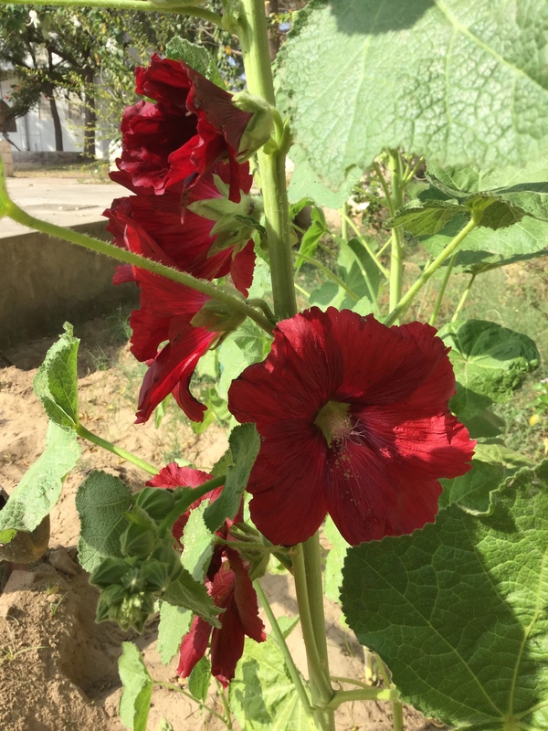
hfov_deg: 45.4
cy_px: 366
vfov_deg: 58.4
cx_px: 274
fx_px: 654
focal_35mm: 31
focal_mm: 3.3
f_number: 2.4
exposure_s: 1/536
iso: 25
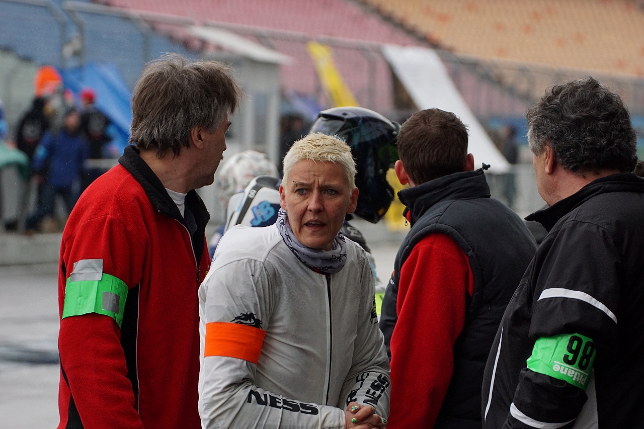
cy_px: 214
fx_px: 4292
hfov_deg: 8.6
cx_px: 322
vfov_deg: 5.7
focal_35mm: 240
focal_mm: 160
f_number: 5.6
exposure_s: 1/640
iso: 800
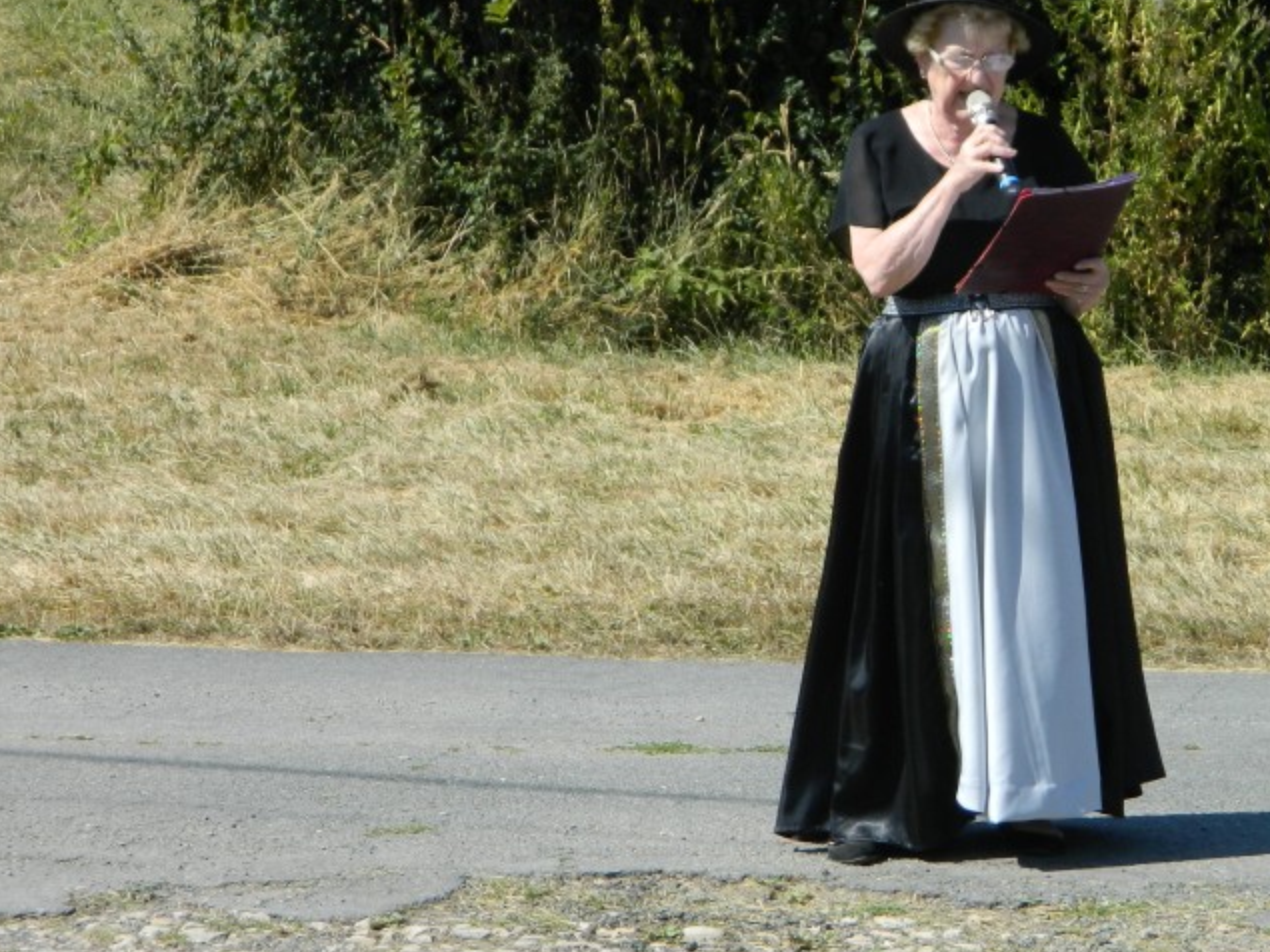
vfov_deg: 7.1
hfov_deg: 9.5
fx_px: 7630
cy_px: 396
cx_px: 954
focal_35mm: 208
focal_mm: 23.2
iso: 100
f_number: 4.7
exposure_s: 1/500
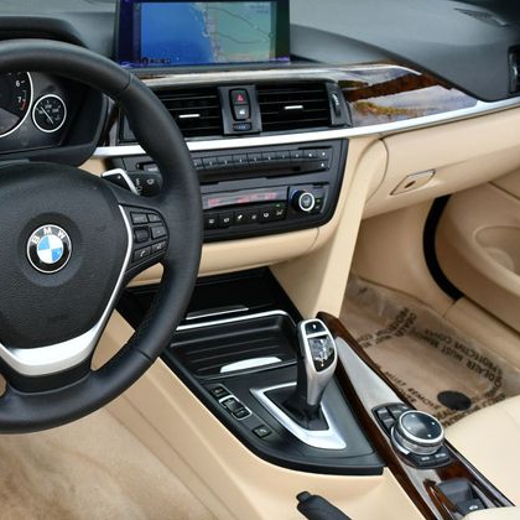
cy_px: 256
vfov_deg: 30.0
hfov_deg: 29.6
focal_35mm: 57
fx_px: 969
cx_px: 130
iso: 400
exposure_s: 1/250
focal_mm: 22
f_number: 5.6
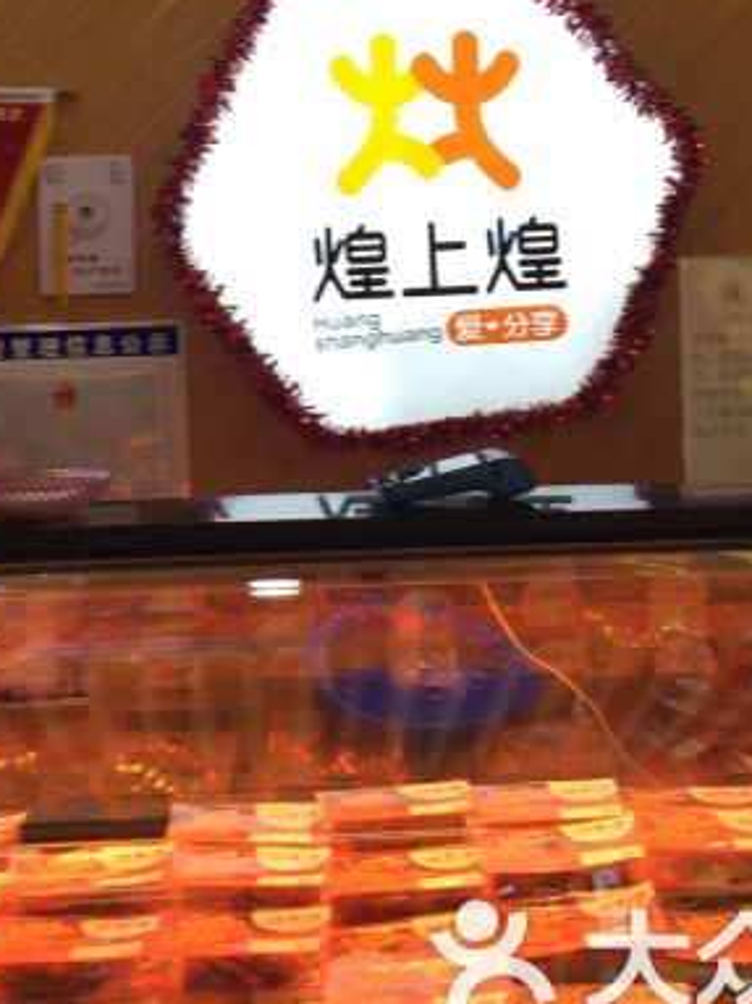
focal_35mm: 53
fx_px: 1536
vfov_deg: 34.9
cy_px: 181
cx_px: 400
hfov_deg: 27.5
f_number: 2.2
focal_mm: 4.15
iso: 50
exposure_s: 1/100
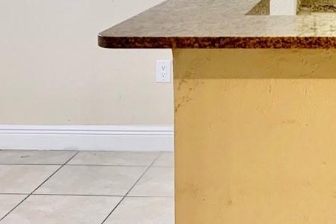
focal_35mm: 95
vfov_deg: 14.1
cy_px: -32
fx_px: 887
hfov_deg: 20.4
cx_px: 374
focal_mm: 4.25
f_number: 1.8
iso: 100
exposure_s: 1/60
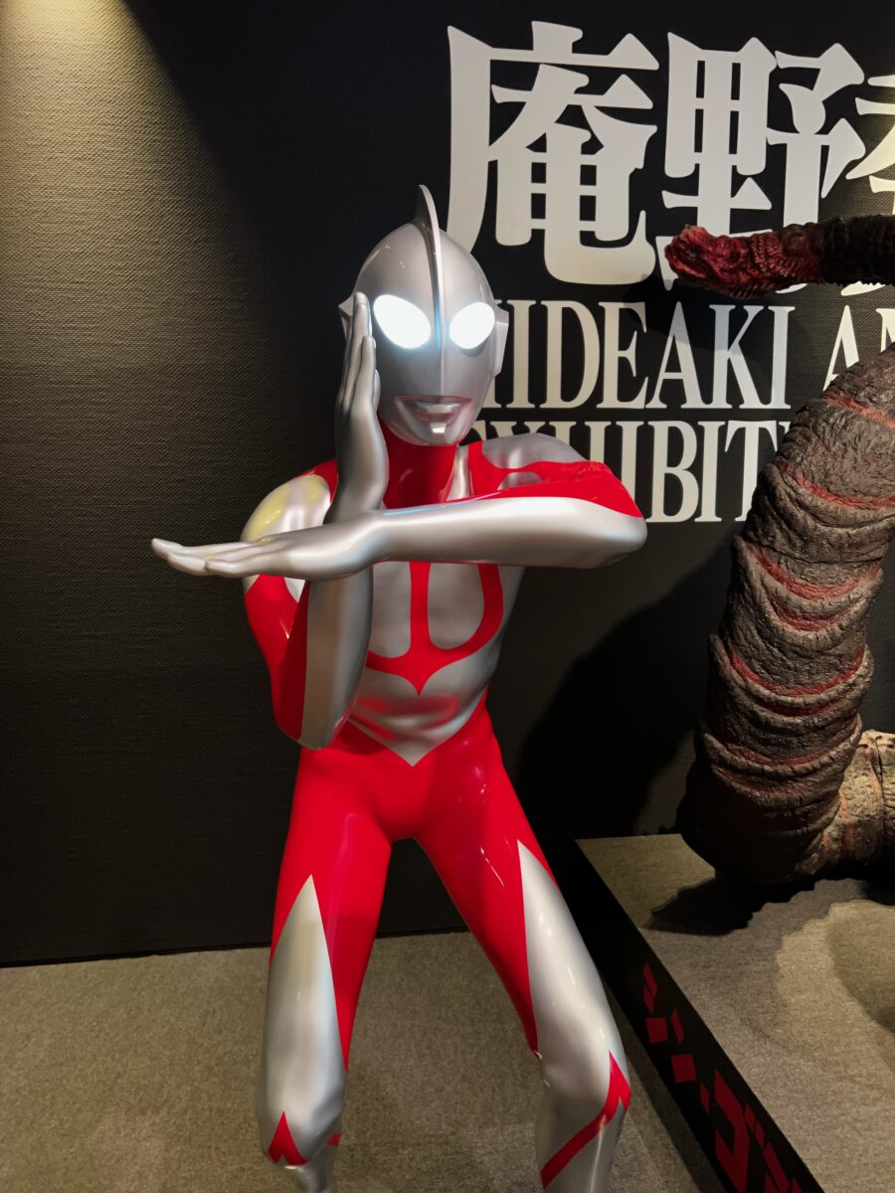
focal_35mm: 26
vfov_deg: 67.3
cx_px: 448
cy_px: 596
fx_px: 896
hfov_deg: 53.1
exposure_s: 1/42
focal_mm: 5.7
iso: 320
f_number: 1.5
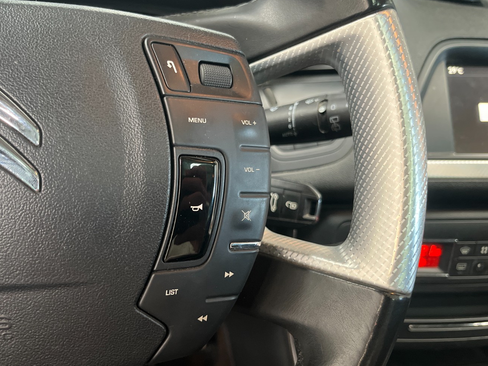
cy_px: 196
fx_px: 451
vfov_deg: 44.1
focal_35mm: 32
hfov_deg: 56.4
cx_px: 195
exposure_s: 1/50
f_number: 1.6
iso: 500
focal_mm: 5.1
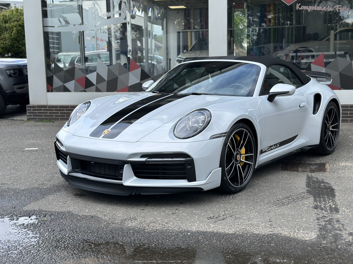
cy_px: 132
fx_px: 489
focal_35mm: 48
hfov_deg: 39.7
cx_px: 176
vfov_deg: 30.3
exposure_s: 1/1880
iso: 80
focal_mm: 6.86
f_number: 1.78
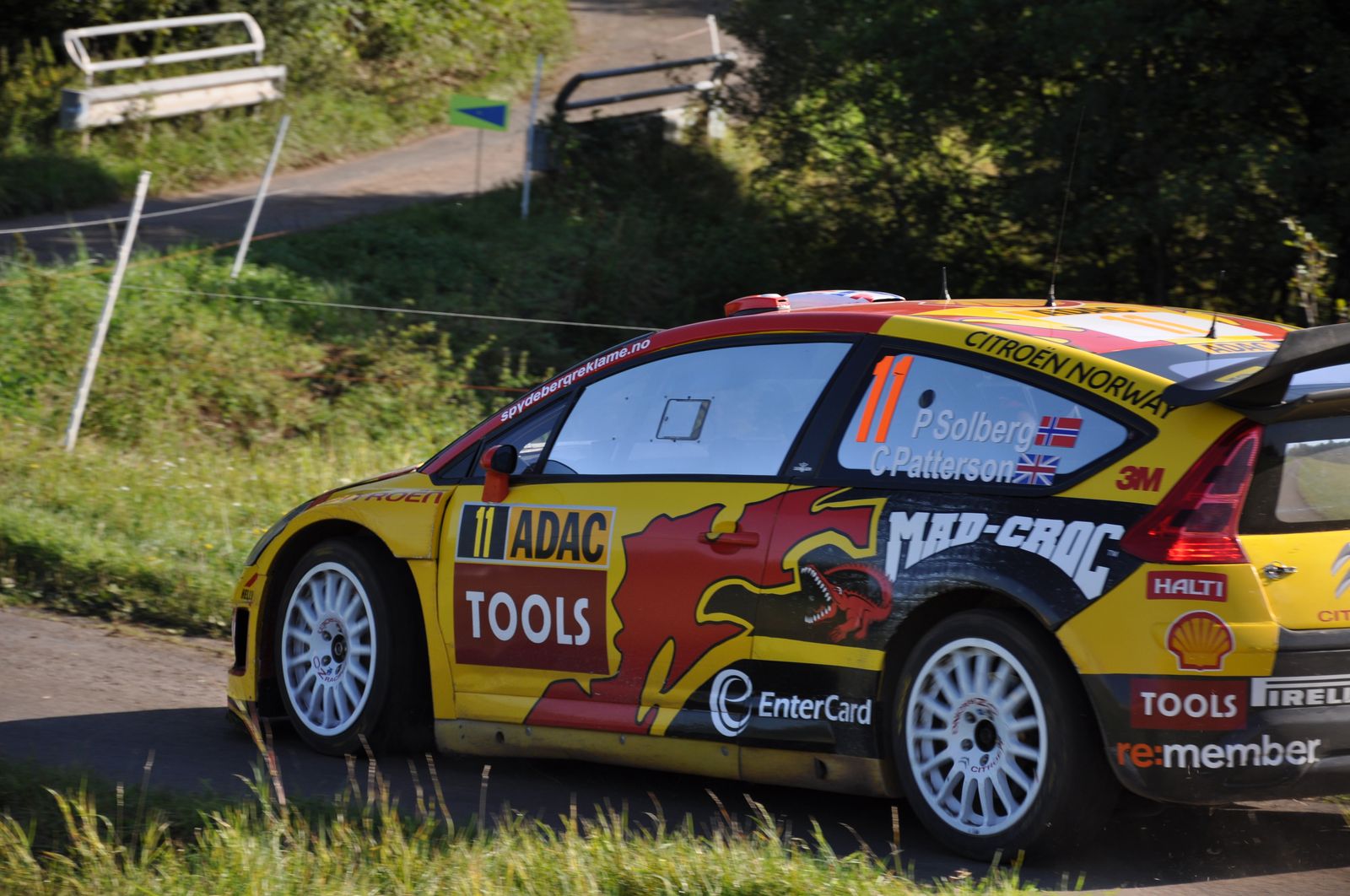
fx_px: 5898
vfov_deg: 8.7
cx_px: 675
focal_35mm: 158
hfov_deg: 13.1
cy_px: 448
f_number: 5.6
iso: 220
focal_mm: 105
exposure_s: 1/500
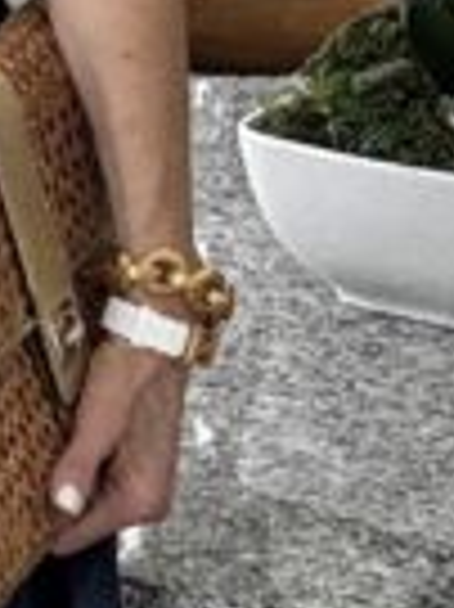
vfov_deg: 8.6
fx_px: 3993
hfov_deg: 6.2
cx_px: -697
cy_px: -122
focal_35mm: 228
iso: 64
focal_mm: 2.69
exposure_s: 1/60
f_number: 1.9
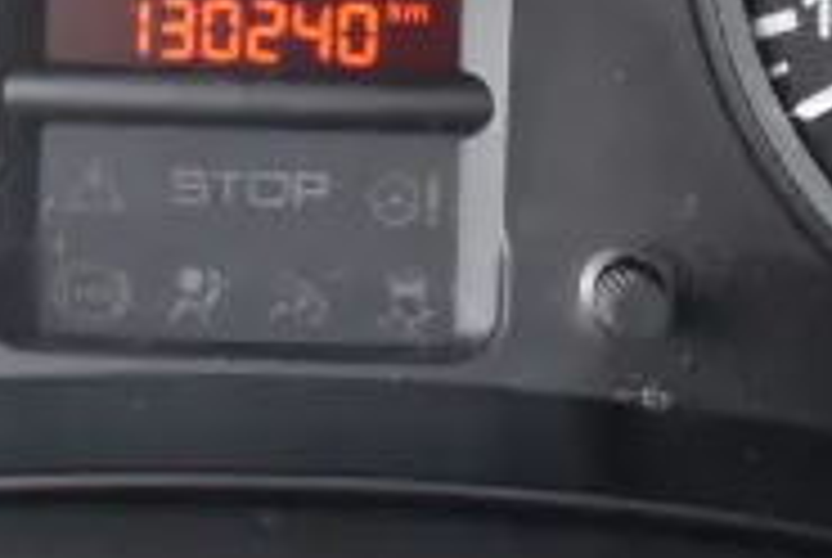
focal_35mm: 114
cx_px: 342
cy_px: -212
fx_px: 2639
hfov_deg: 17.9
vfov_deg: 11.7
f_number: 4
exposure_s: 1/60
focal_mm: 22
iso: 500
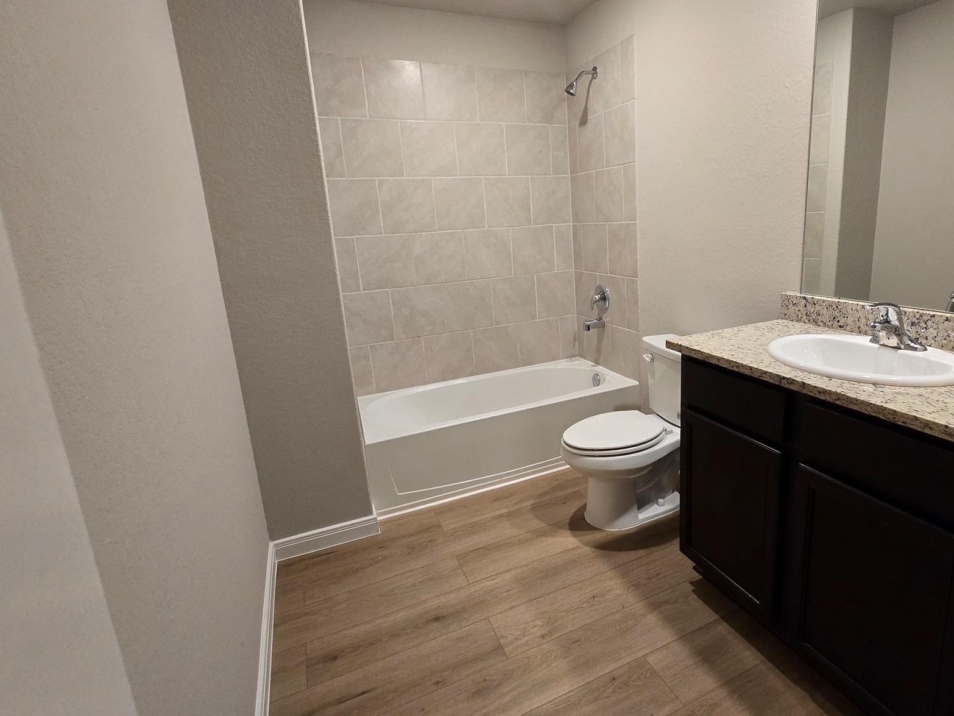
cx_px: 547
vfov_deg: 74.6
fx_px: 469
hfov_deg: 90.4
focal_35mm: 17
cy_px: 327
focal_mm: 2.2
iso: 320
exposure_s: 1/60
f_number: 2.2
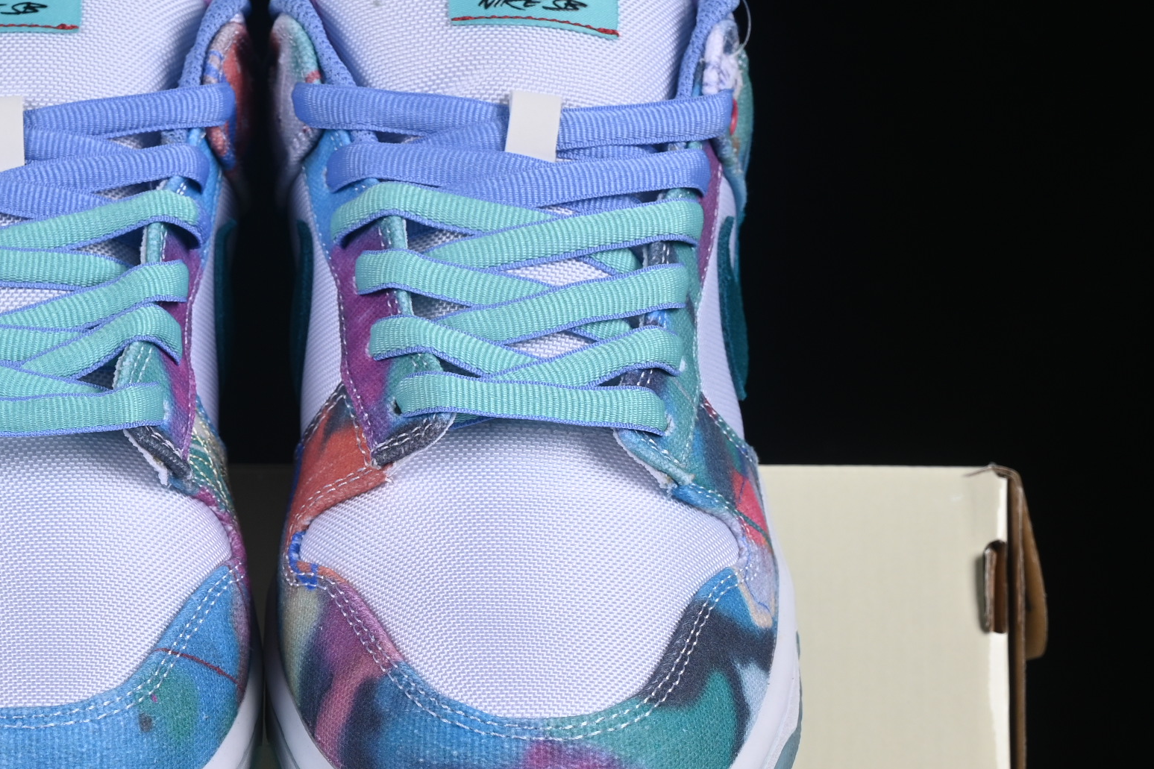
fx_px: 4327
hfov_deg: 15.1
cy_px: 511
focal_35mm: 135
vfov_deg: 10.1
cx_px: 261
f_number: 8
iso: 160
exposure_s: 1/80
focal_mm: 50
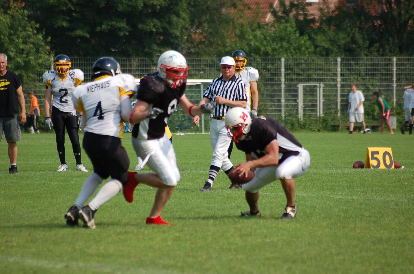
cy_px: 137
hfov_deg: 6.3
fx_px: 3788
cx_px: 207
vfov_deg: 4.1
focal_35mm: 330
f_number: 5.3
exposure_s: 1/1000
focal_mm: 220
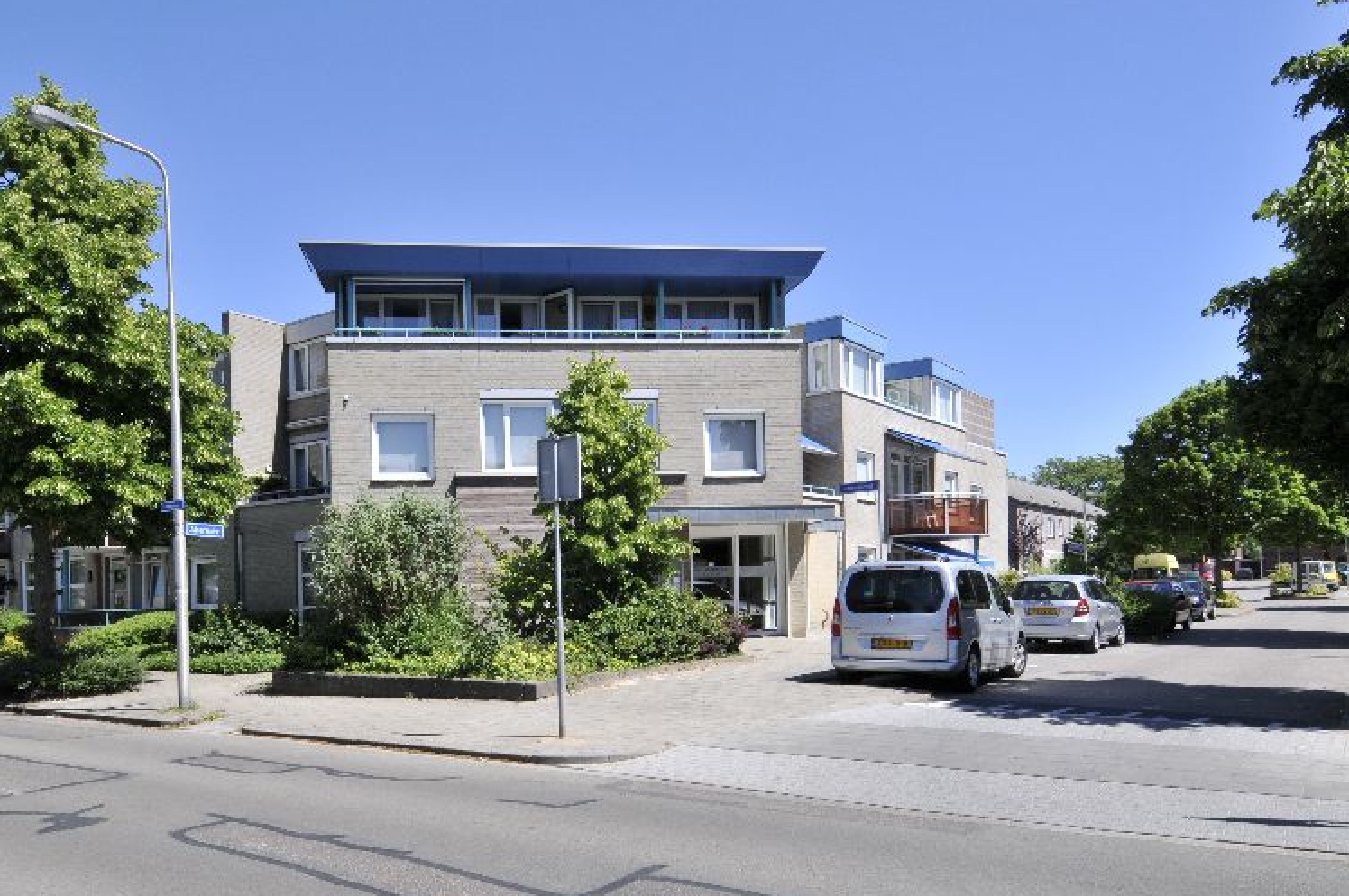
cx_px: 546
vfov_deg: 47.8
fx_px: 999
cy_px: 573
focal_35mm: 27
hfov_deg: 67.5
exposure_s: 1/500
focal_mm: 13
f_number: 9
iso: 250
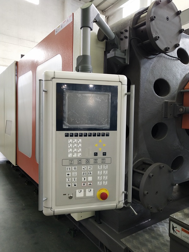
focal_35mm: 30
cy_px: 126
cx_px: 94
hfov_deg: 46.8
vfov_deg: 60.0
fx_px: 218
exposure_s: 1/50
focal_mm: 3.95
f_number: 1.8
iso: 155
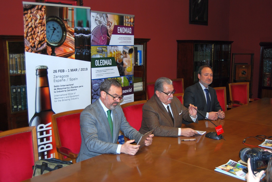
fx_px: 318
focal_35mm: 42
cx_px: 136
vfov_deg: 32.0
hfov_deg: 46.4
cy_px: 91
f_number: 4.2
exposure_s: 1/60
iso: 200
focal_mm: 28
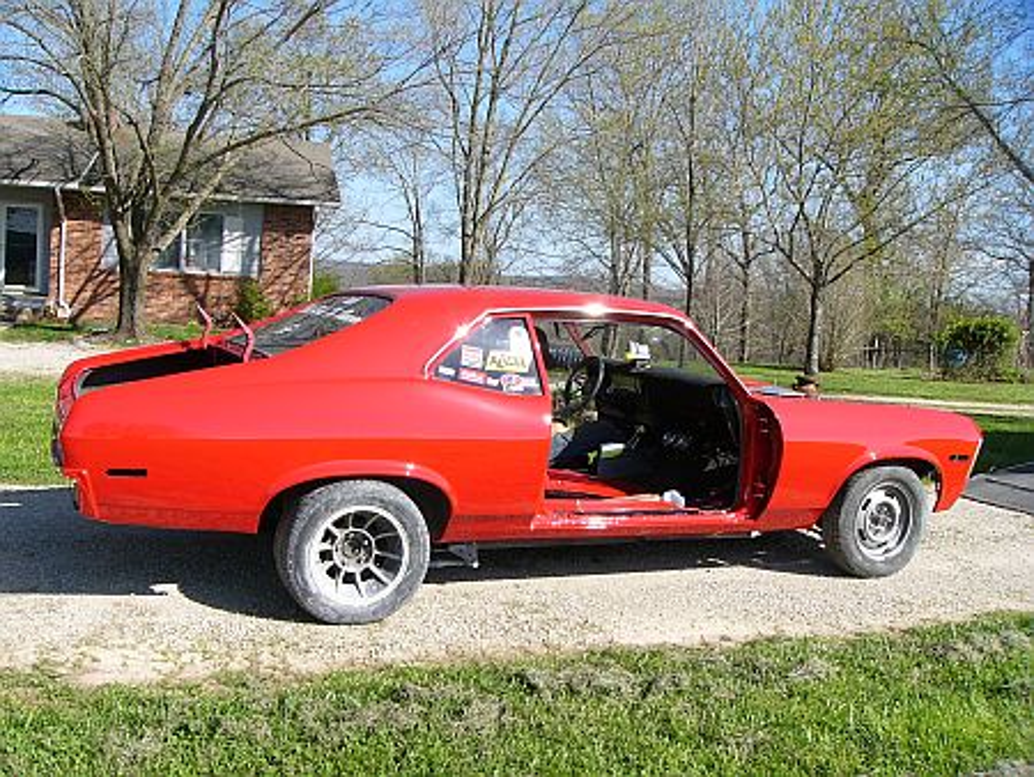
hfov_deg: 51.3
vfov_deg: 39.7
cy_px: 388
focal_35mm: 36
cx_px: 517
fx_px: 1076
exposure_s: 1/400
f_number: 4
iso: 50
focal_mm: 6
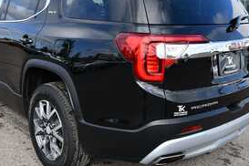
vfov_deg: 30.5
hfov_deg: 44.5
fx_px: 304
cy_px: 73
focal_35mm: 44
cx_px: 116
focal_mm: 20
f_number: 7.1
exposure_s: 1/250
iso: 200
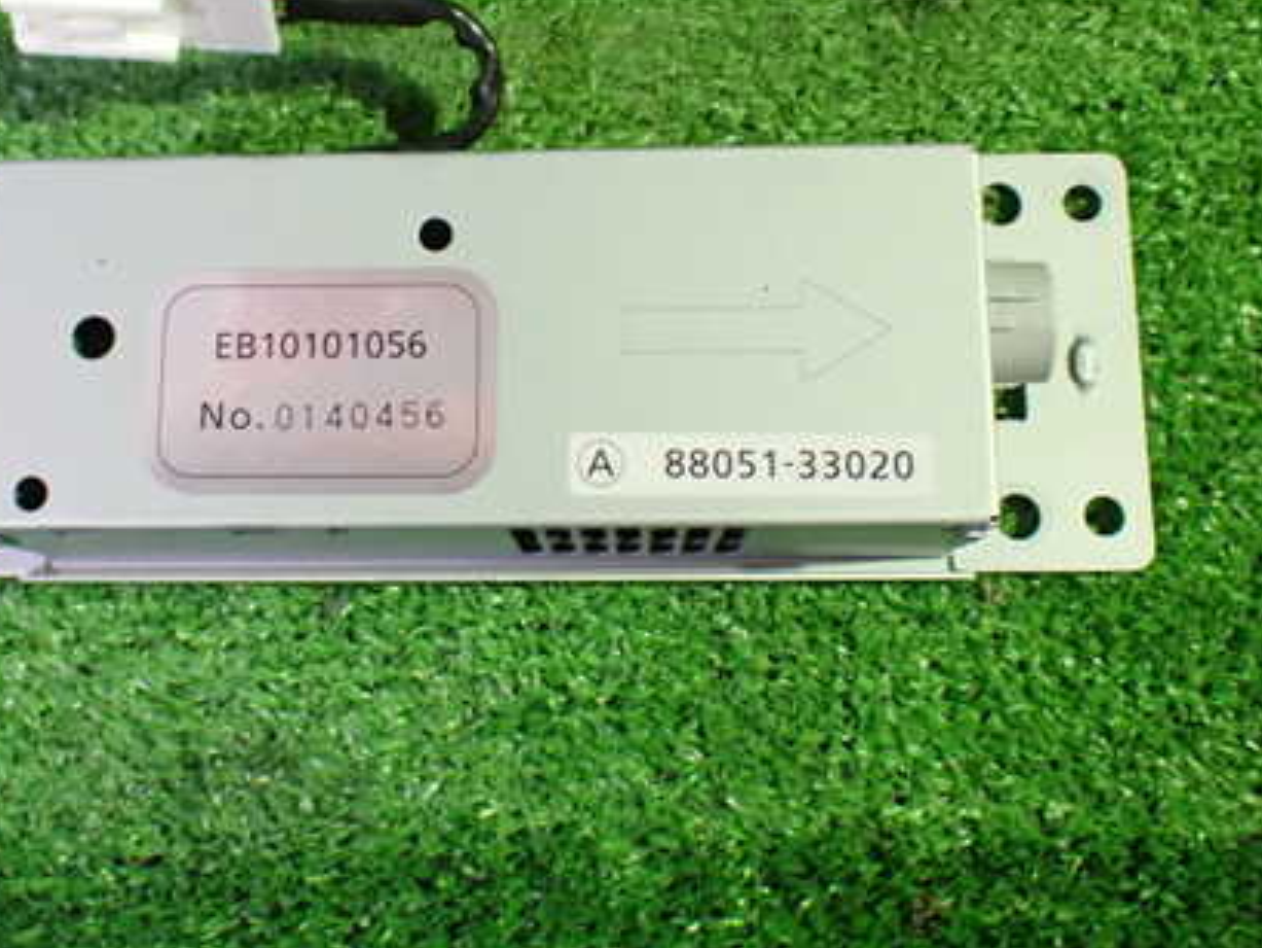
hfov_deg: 42.8
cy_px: 361
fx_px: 1605
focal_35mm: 44
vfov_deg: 32.8
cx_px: 534
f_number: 2.3
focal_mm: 5.4
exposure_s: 1/40
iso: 800
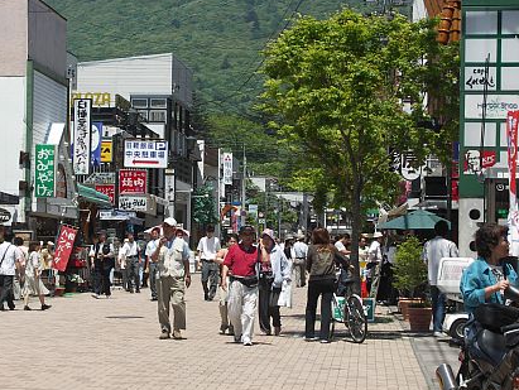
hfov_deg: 15.6
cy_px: 202
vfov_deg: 11.8
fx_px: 1891
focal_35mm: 126
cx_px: 217
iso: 50
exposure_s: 1/250
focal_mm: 21
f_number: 6.3
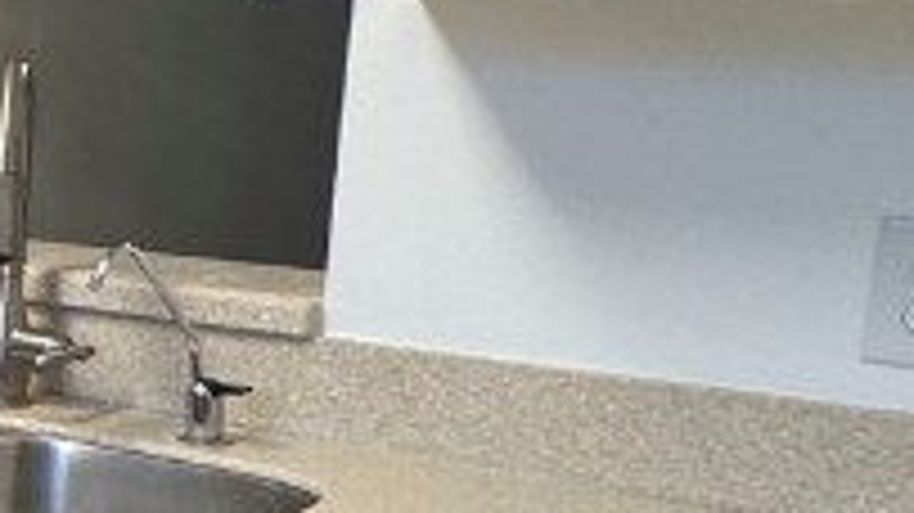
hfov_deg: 17.9
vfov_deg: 15.7
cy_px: 261
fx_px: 1865
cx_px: -955
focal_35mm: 77
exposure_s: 1/120
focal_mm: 2.22
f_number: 2.2
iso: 200
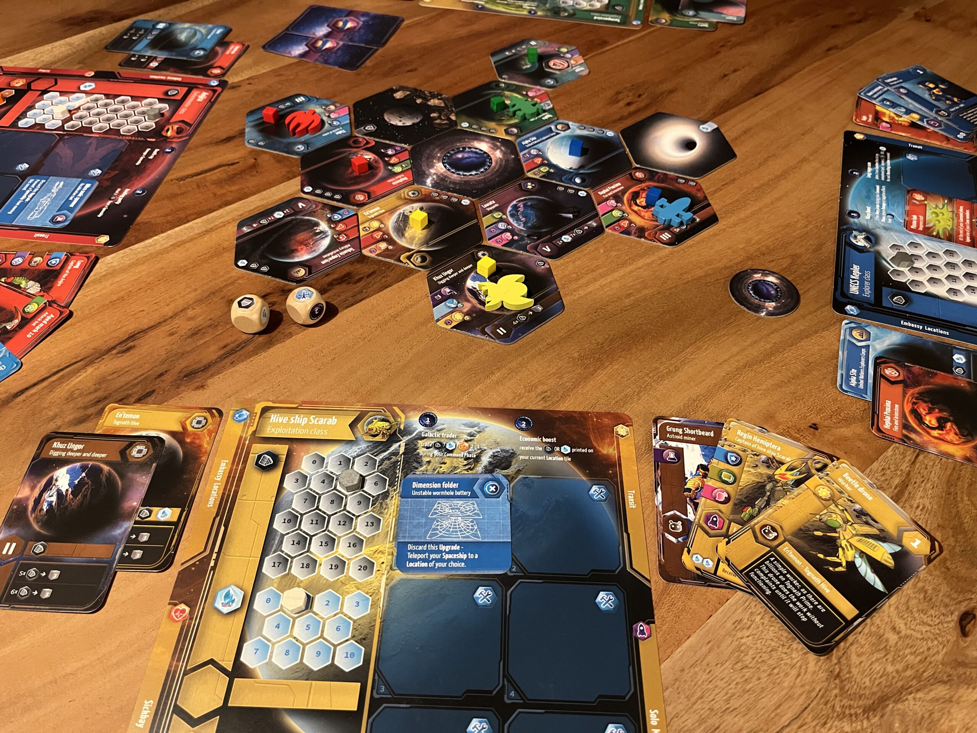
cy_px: 366
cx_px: 488
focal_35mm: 26
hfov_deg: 67.3
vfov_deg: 53.1
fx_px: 734
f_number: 1.6
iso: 500
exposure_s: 1/33
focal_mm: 5.1
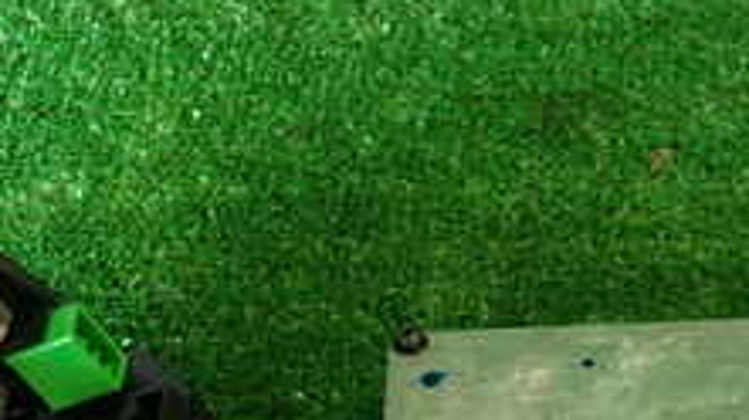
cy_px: 671
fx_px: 1469
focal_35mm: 74
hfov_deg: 28.3
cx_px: 529
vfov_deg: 14.9
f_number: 2
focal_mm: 4.5
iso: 200
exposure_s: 1/40
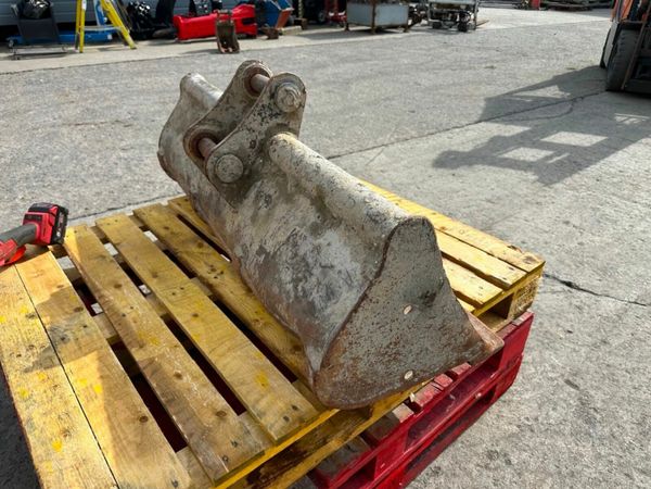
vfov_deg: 56.8
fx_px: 451
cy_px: 244
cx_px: 326
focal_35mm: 24
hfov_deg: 71.6
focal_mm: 6.86
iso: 80
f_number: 1.78
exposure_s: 1/3861
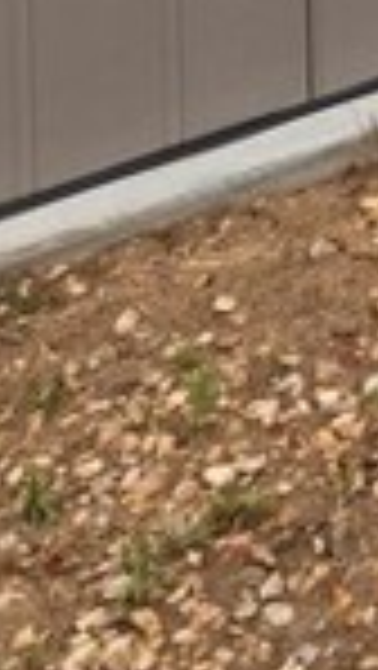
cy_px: -839
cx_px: 1467
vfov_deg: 15.0
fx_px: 1797
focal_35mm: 101
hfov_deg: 8.0
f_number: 22
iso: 500
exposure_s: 1/100
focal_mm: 14
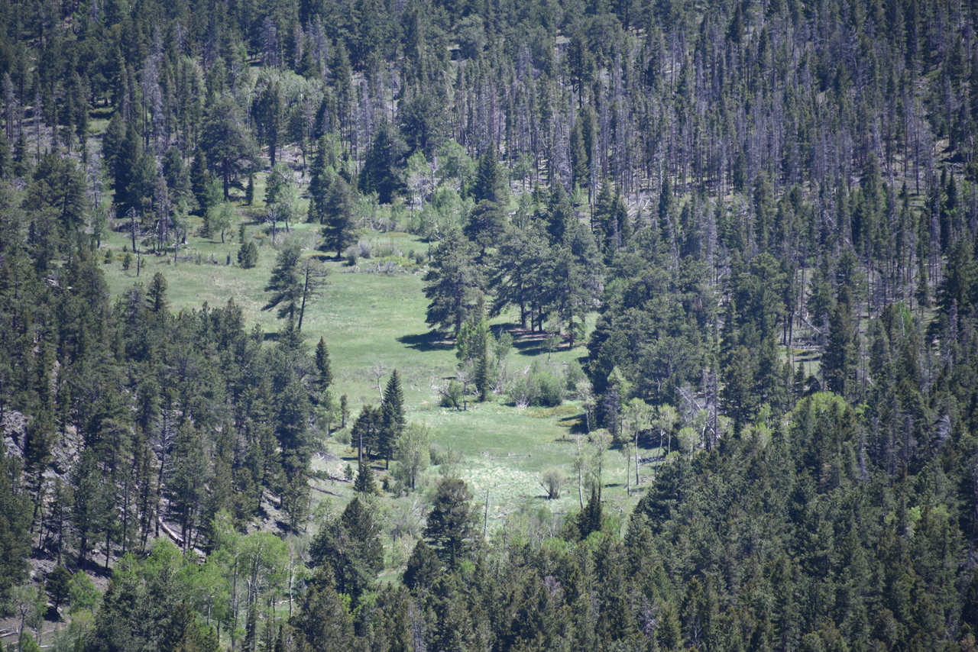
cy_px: 326
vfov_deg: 4.6
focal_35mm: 300
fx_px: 8151
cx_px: 489
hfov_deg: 6.9
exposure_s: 1/640
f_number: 5.6
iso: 280
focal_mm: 300
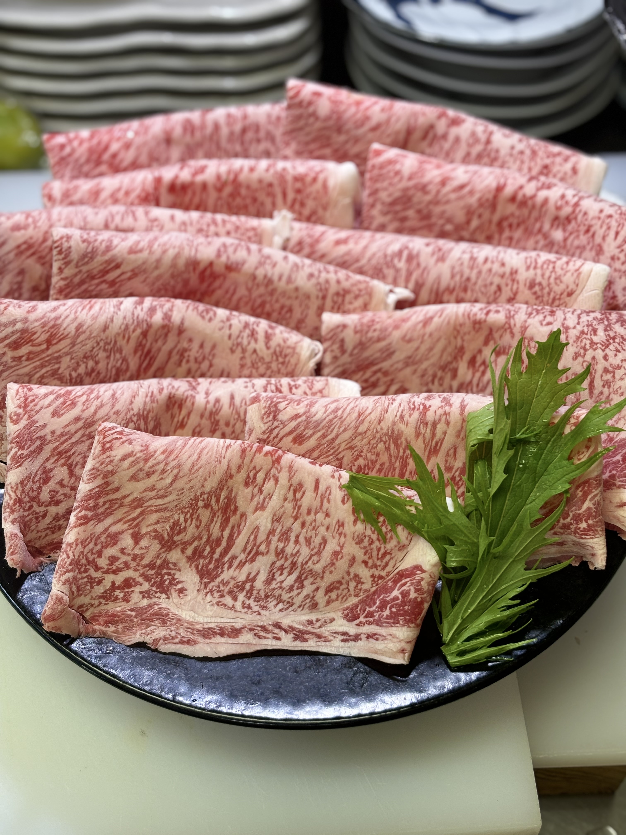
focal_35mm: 52
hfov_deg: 28.0
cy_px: 418
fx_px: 1254
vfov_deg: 36.8
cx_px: 313
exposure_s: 1/60
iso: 40
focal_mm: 5.96
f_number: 1.6
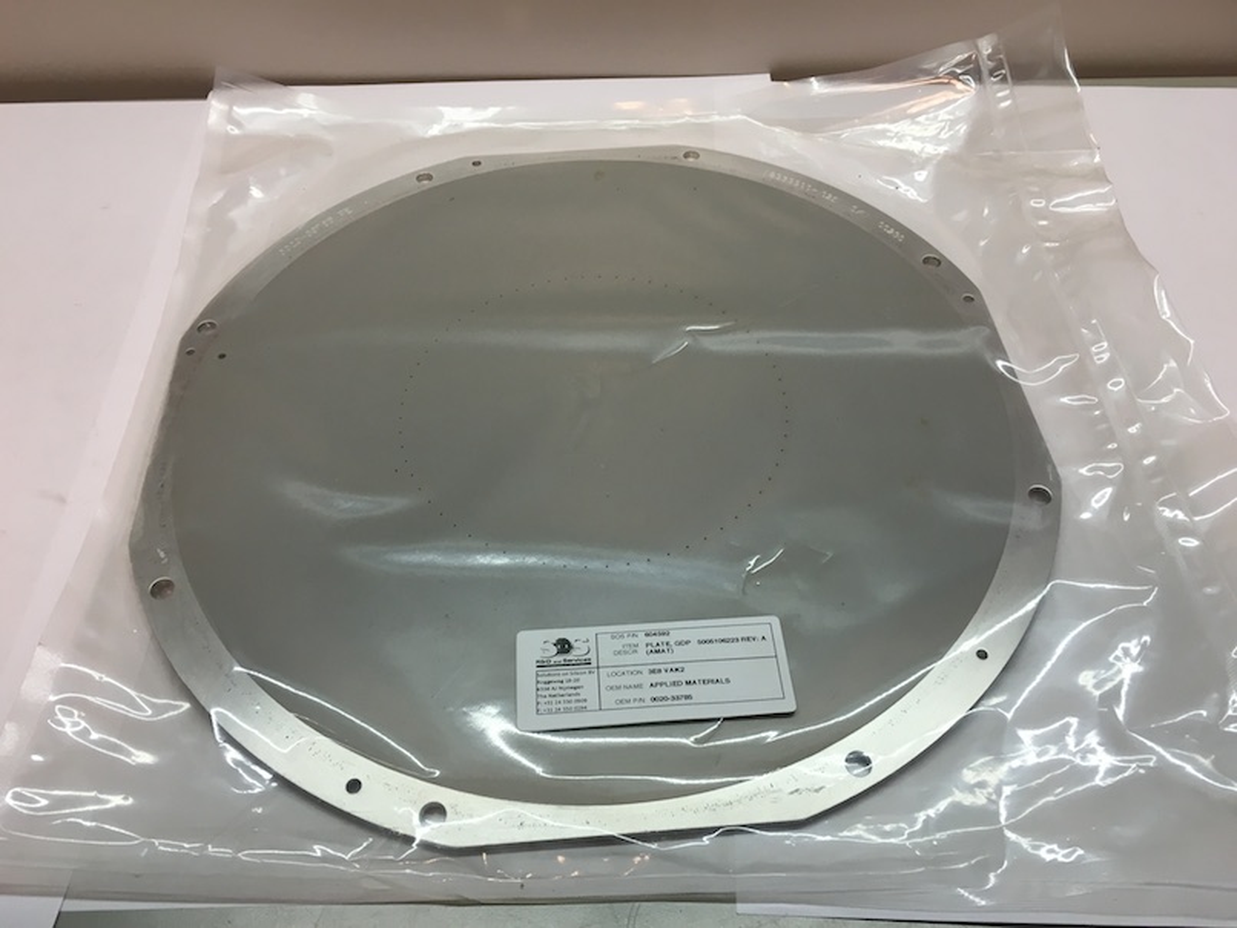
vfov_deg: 48.3
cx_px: 618
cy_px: 464
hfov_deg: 61.6
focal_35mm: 29
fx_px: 1037
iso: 25
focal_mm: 4.15
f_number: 2.2
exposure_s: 1/33
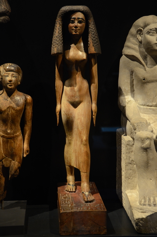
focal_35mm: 66
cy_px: 118
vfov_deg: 30.6
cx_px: 78
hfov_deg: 20.5
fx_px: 434
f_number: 4.8
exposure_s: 1/50
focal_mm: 44
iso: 1250
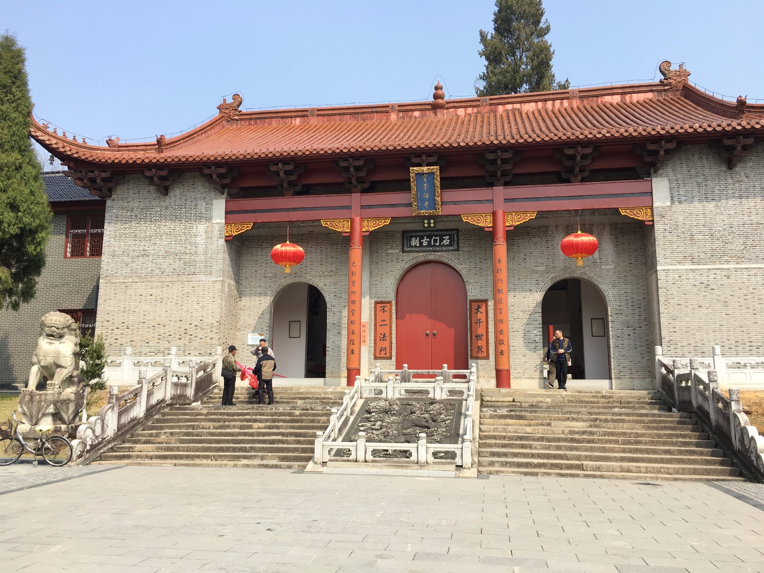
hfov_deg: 61.7
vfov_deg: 48.2
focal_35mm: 29
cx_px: 382
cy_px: 286
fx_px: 640
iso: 25
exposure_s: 1/699
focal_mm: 4.15
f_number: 2.2
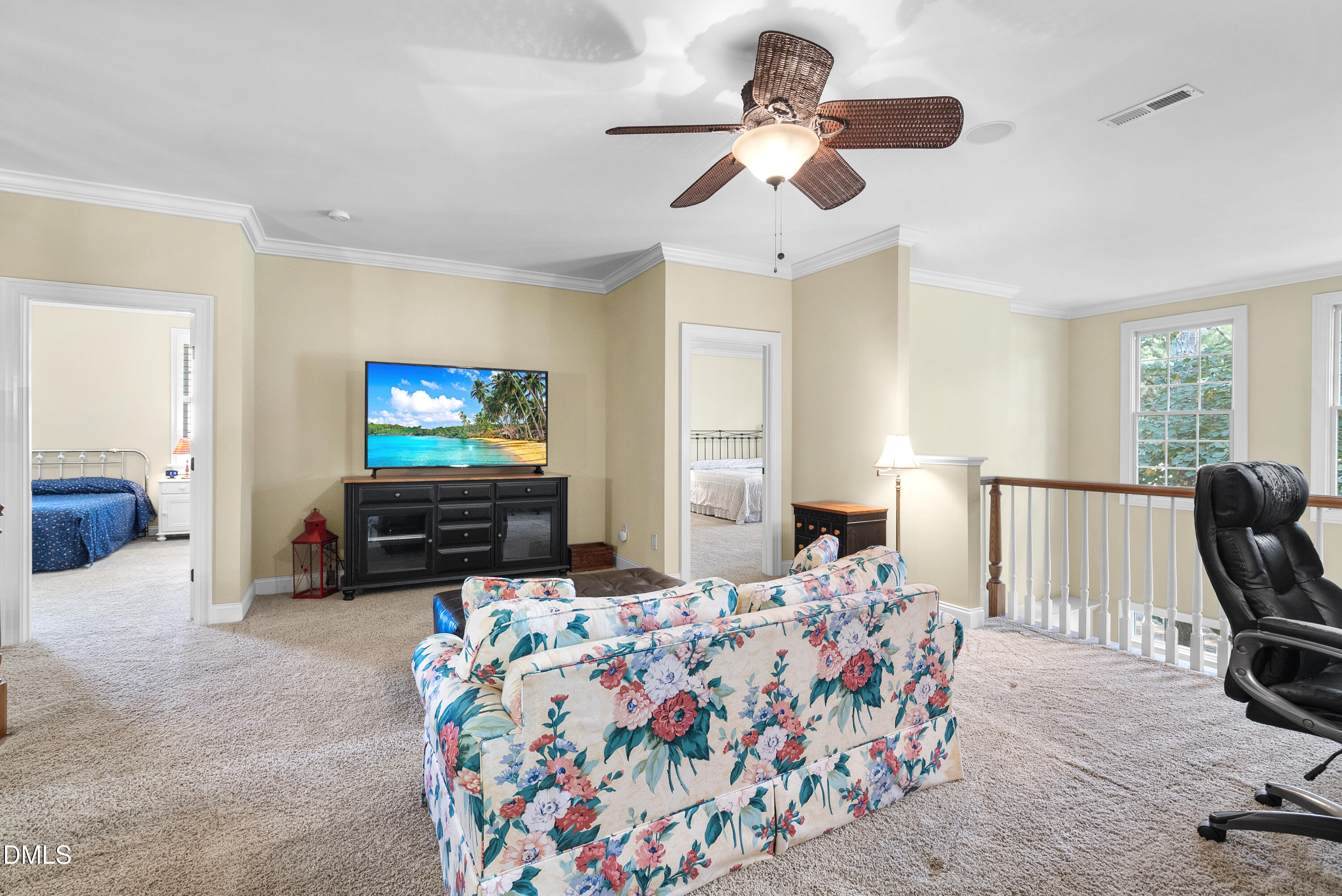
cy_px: 448
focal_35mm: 16
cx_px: 671
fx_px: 597
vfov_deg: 73.8
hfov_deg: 96.7
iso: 800
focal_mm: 16
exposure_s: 1/1.67
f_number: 7.1
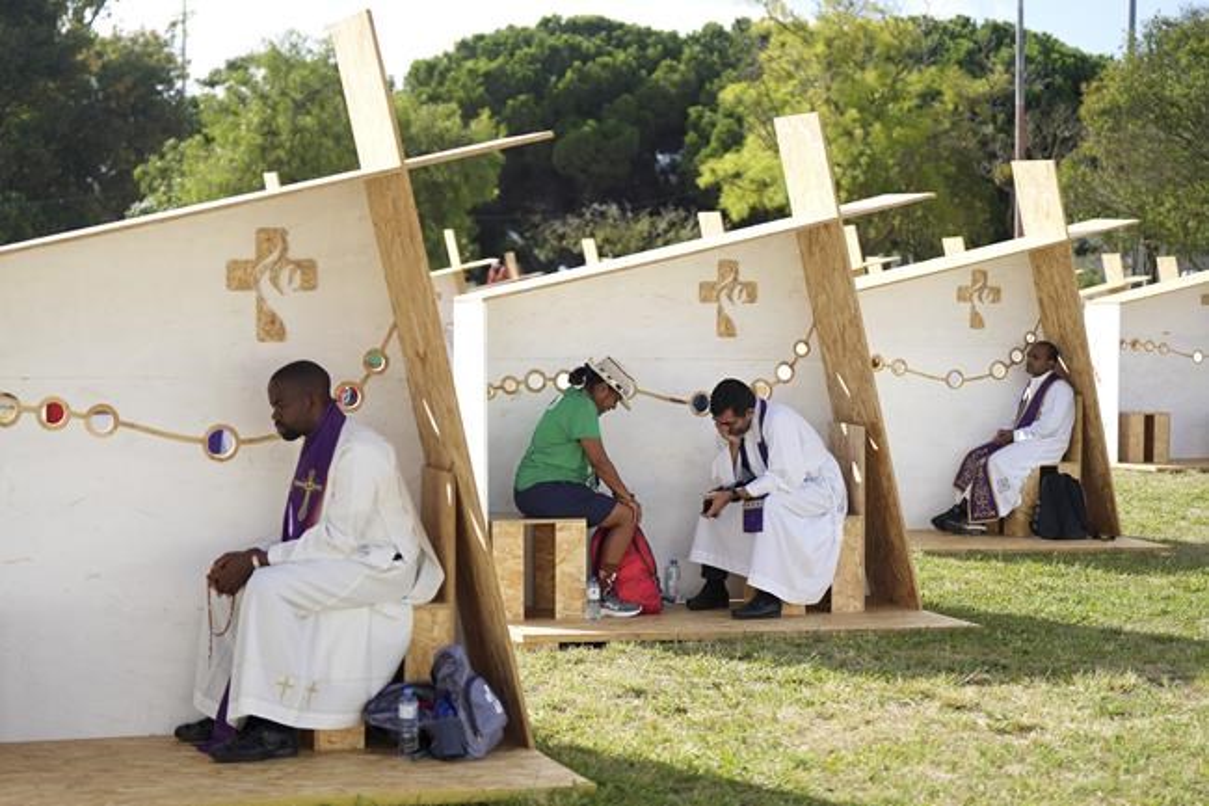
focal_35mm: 70
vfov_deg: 19.4
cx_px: 604
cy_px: 403
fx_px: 2350
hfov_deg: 28.9
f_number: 2.8
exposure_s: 1/2000
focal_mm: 70
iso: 250
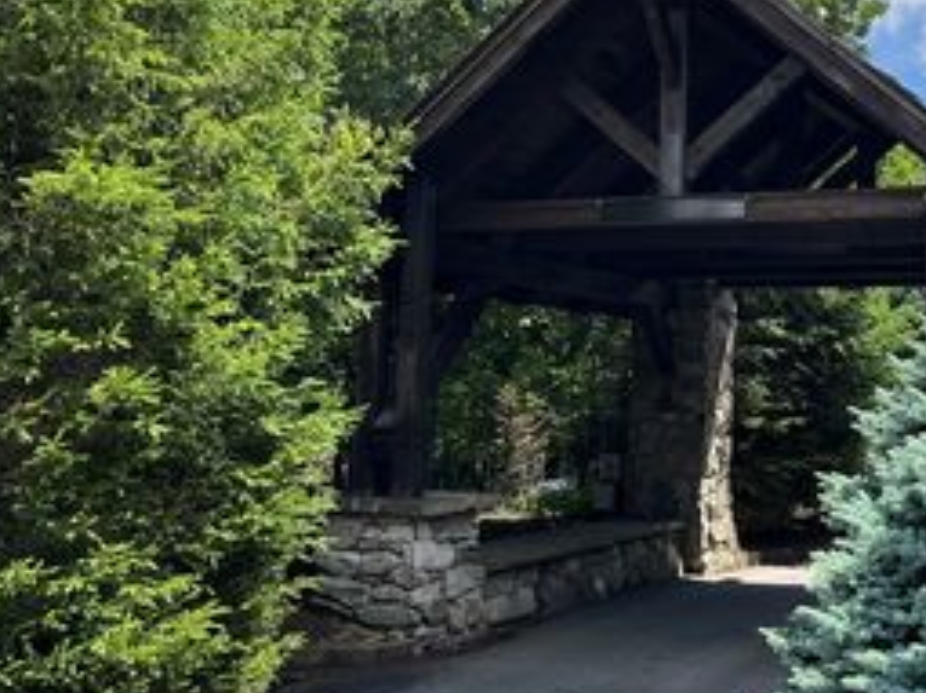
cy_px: 263
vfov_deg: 28.4
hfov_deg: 36.5
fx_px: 1364
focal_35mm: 51
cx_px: 708
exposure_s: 1/2410
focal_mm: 5.1
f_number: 1.6
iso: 50
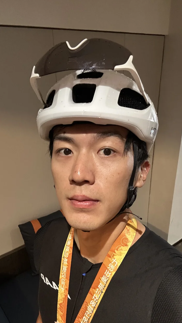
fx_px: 249
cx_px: 102
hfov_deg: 40.1
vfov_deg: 65.8
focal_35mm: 29
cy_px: 182
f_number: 1.9
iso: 320
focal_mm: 2.69
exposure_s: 1/25
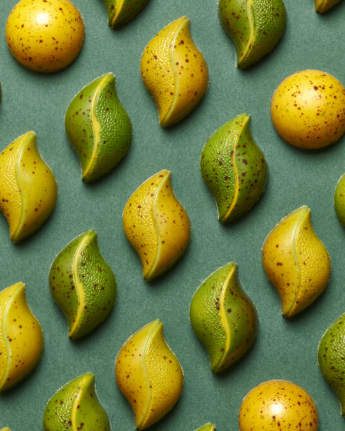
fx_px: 1633
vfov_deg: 15.0
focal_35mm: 128
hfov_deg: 12.1
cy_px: 223
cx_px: 174
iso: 100
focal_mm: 90
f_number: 7.1
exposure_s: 1/125
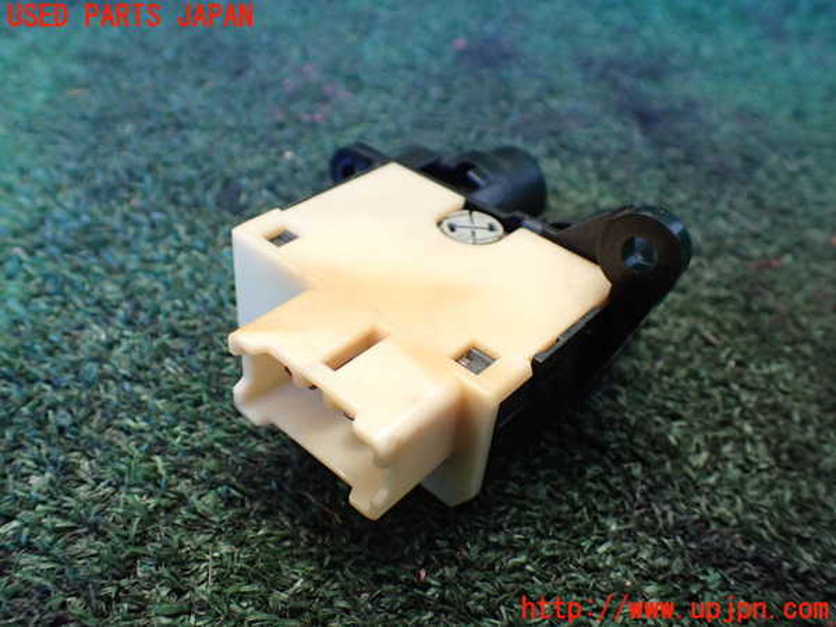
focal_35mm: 30
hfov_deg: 60.0
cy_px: 314
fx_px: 725
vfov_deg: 46.8
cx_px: 418
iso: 640
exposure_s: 1/125
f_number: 2.3
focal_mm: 5.4
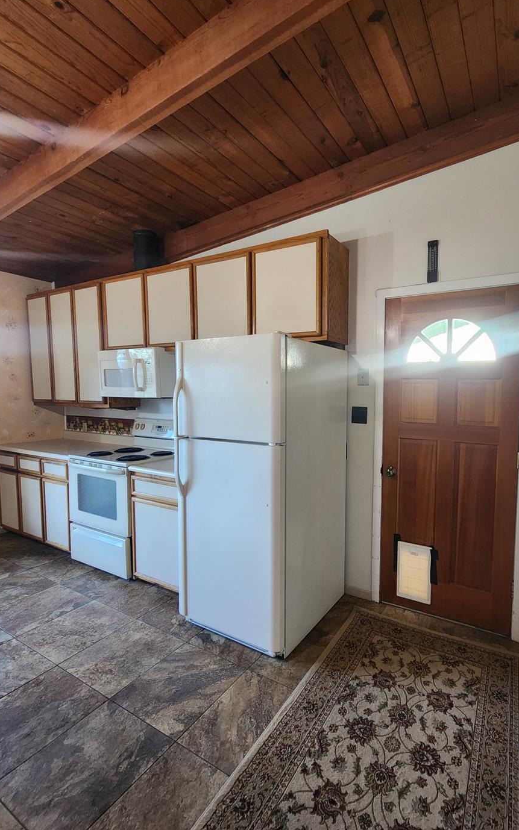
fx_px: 340
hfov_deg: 73.6
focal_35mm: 15
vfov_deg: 101.5
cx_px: 322
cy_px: 415
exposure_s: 1/60
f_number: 2.2
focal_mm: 2.2
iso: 320
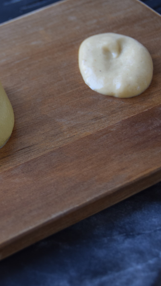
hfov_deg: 12.4
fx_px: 721
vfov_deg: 22.5
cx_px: -41
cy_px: 144
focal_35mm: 95
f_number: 5
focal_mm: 40
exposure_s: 1/60
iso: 450
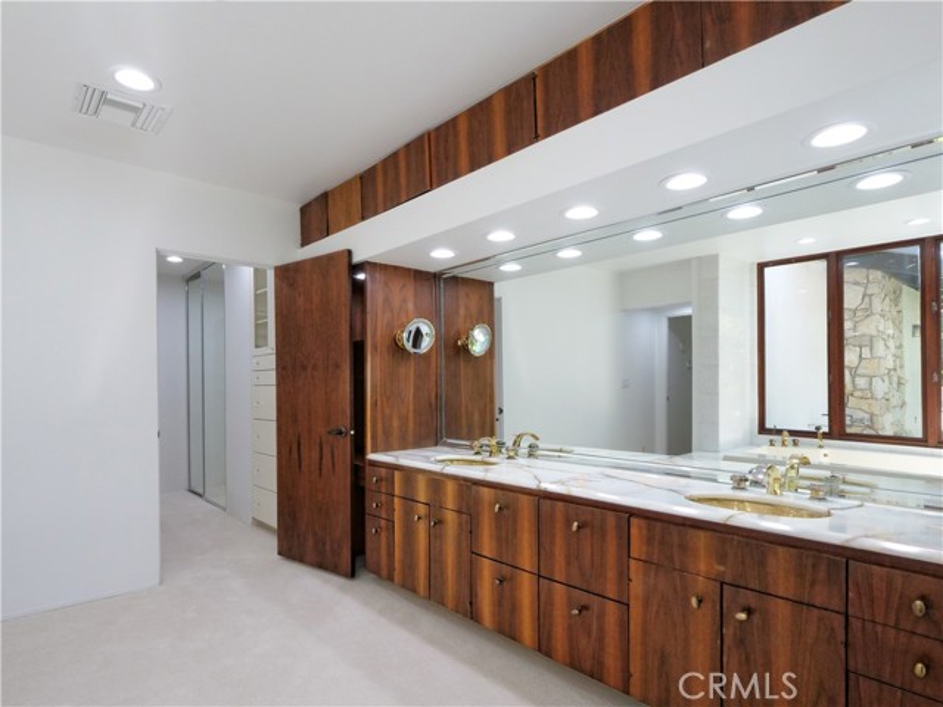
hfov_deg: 87.8
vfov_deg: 71.6
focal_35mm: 18
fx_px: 490
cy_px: 354
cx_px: 472
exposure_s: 1/100
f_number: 8
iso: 2000
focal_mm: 9
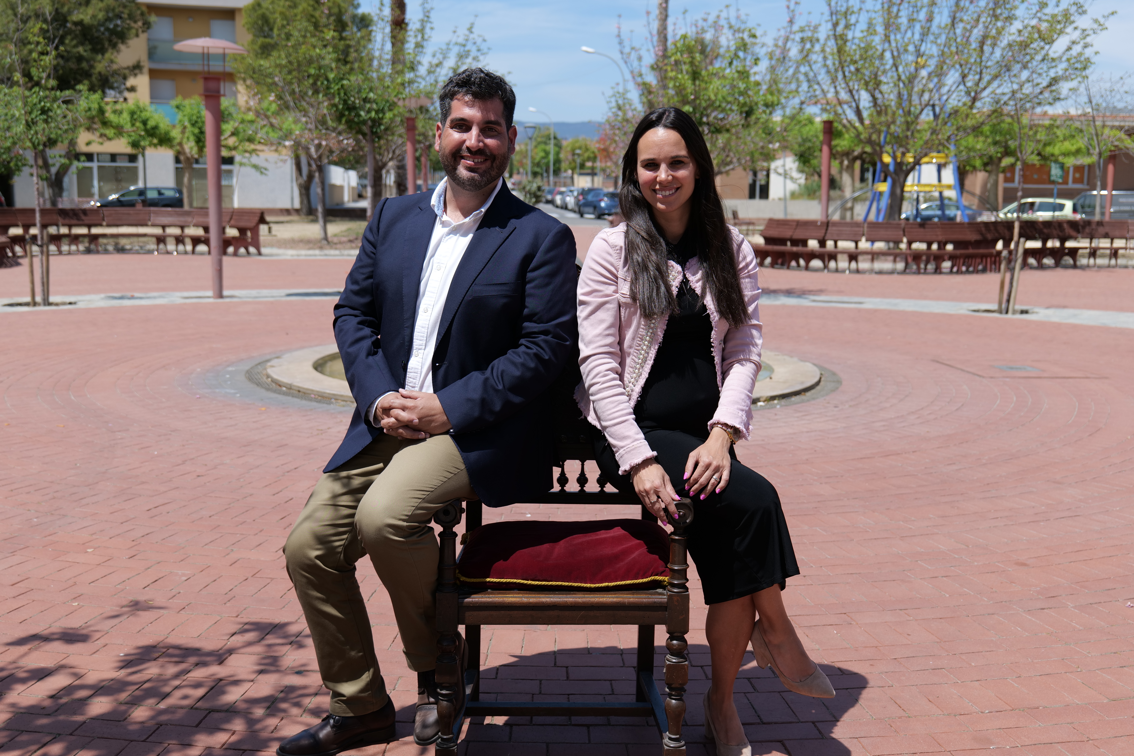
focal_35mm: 39
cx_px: 567
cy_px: 378
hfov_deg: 49.6
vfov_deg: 34.2
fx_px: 1228
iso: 100
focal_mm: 39
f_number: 4.7
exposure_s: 1/640
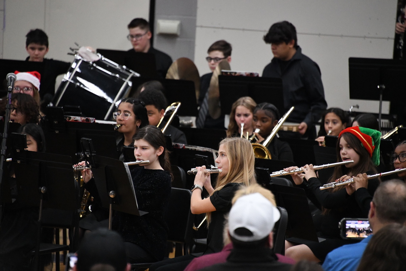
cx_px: 203
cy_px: 136
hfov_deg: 6.9
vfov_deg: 4.6
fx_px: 3384
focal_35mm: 300
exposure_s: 1/320
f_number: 5.6
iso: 11400
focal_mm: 300
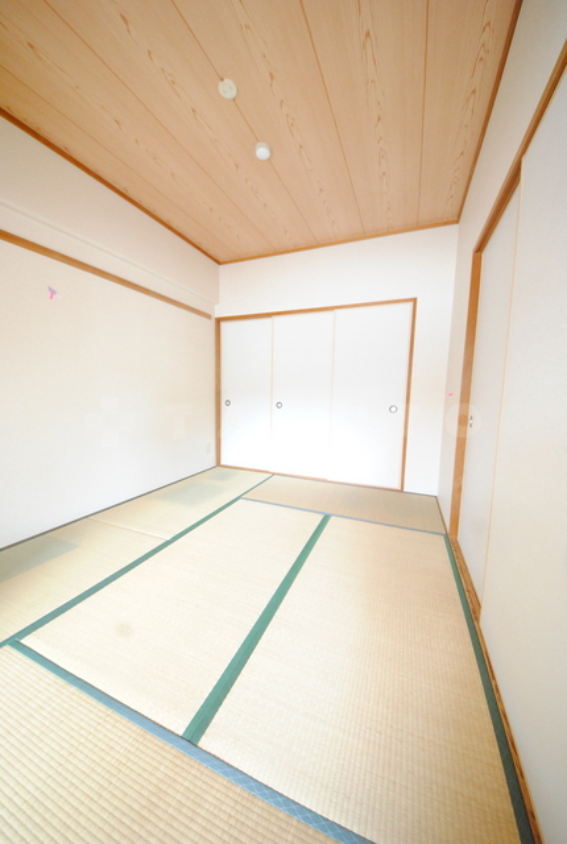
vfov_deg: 92.3
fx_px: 405
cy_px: 422
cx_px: 284
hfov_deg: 69.9
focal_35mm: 17
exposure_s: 1/20
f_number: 4.8
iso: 1600
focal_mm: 11.5
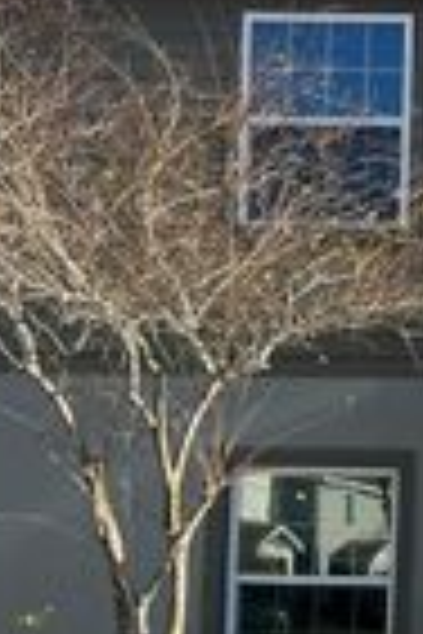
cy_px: 483
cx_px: 914
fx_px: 1692
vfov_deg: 21.0
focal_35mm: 96
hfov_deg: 12.2
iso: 50
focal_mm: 5.1
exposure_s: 1/2222
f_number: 1.6
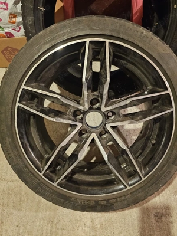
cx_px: 88
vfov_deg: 73.9
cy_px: 118
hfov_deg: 58.9
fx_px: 157
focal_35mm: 23
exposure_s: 1/25
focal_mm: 6.3
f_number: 1.7
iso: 640
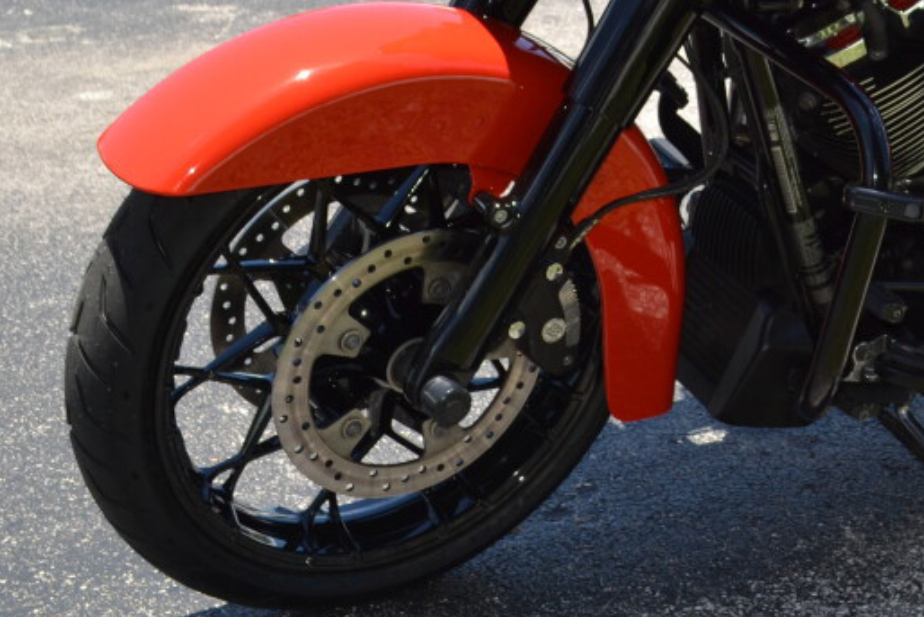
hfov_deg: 23.2
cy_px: -72
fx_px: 2156
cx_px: 928
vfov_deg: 15.8
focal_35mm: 84
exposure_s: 1/200
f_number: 7.1
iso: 100
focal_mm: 24
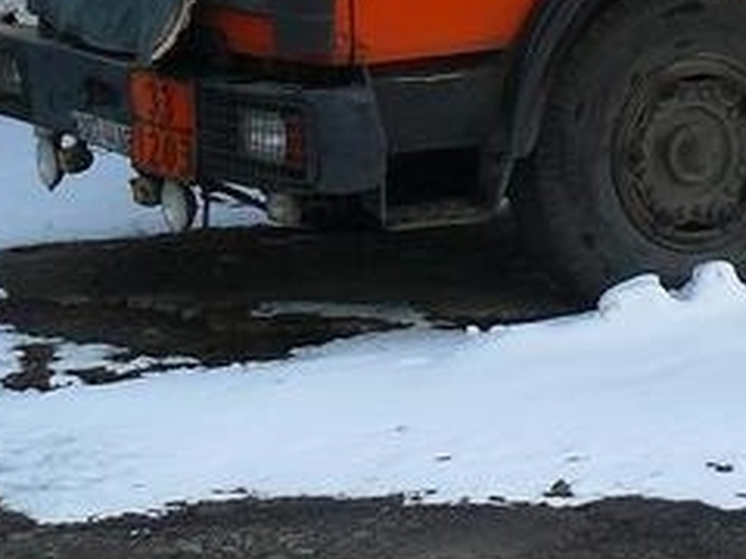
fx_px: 2586
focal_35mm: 120
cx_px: 1097
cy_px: -258
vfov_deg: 11.8
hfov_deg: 15.3
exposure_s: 1/250
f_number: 5
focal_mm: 6
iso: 100
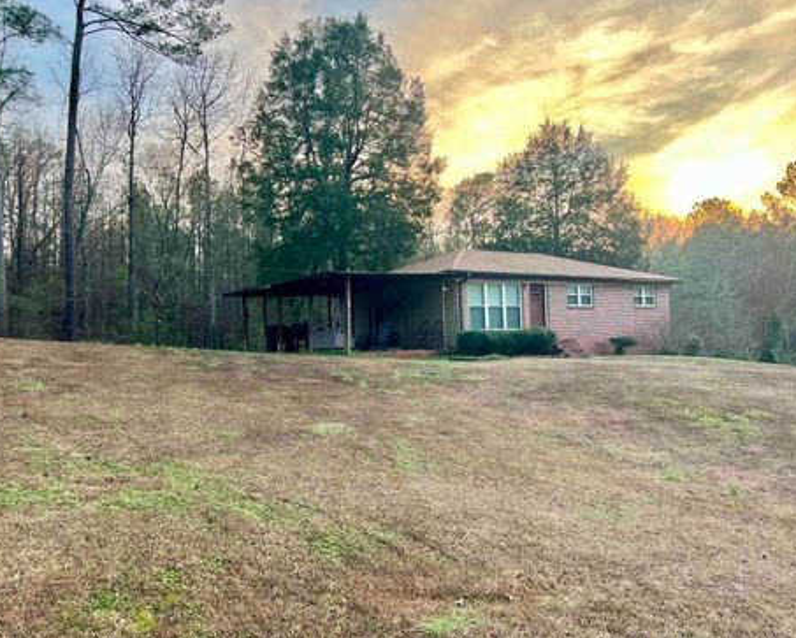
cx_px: 401
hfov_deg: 62.2
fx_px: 660
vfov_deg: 51.6
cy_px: 314
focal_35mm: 28
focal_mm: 5.7
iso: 32
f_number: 1.5
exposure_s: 1/135
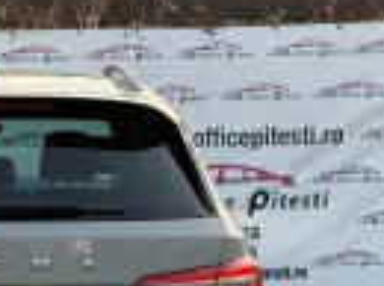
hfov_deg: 14.5
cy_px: 310
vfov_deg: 11.0
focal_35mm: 133
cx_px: -30
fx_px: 1473
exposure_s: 1/405
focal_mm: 6.76
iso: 64
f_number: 1.78
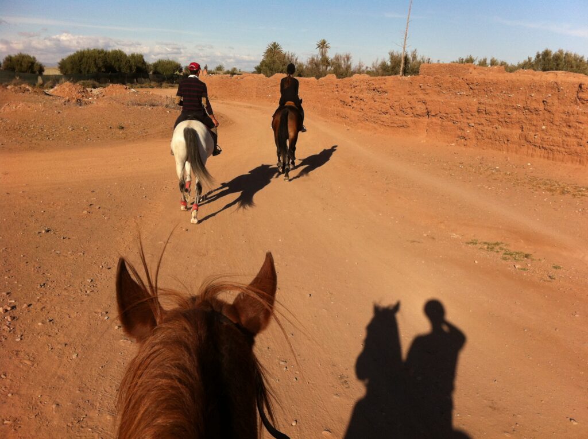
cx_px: 294
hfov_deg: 52.7
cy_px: 220
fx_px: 594
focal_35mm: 35
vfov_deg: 40.6
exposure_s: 1/1885
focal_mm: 3.85
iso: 80
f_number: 2.8
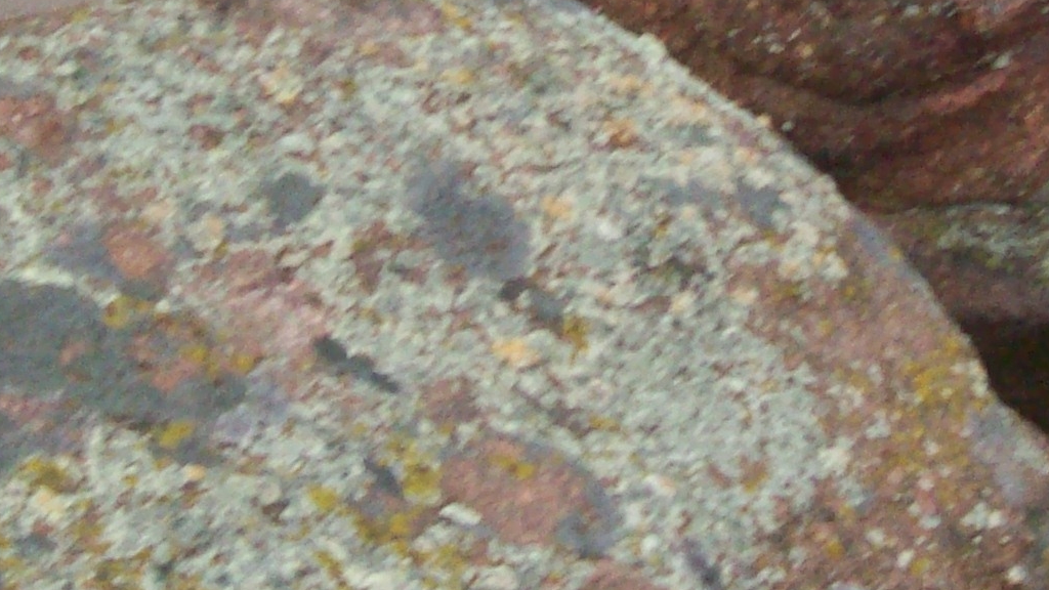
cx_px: 708
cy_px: -41
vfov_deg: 11.0
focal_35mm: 109
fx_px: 3032
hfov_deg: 19.6
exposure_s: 1/64
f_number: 2.7
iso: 200
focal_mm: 6
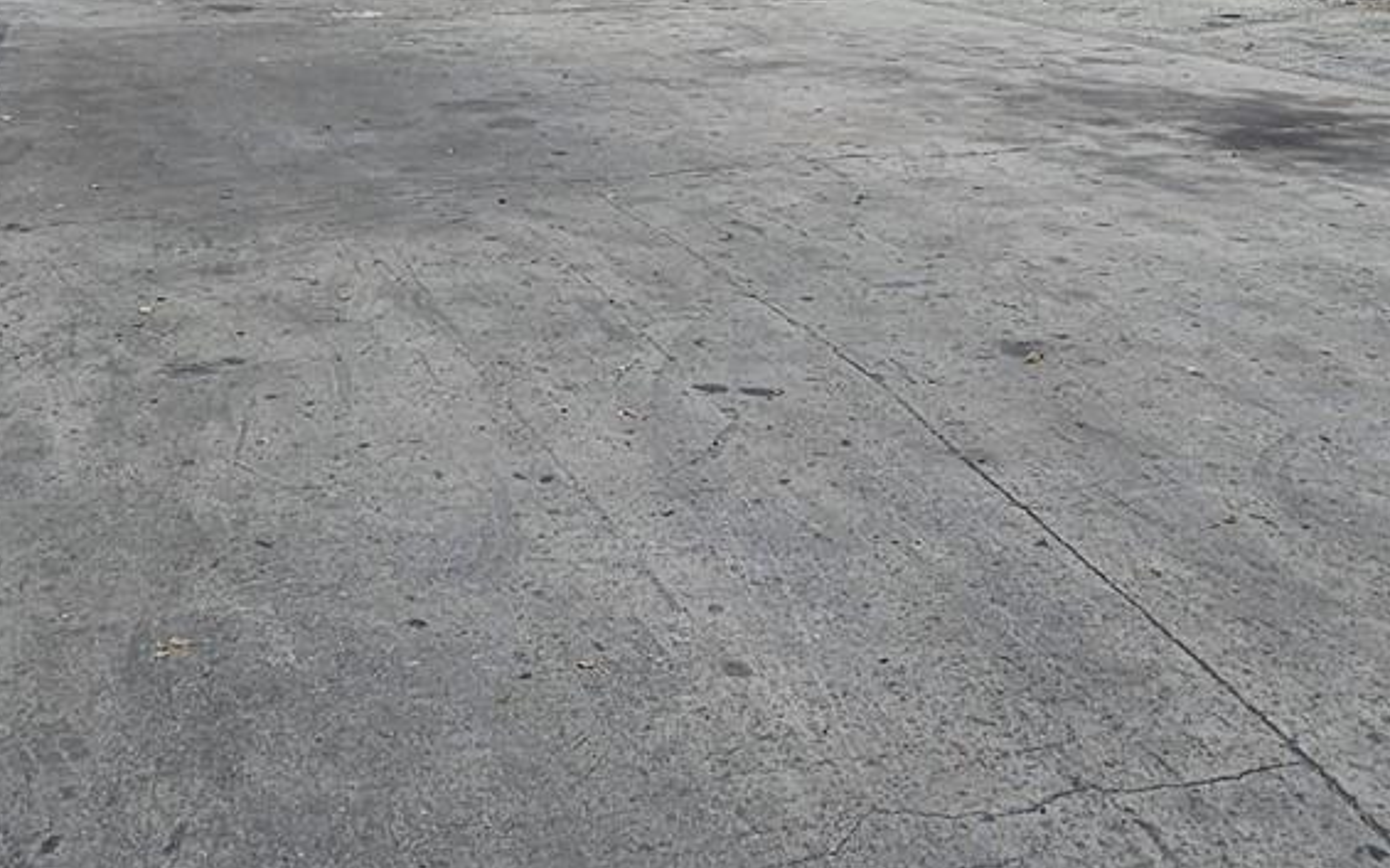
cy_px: -32
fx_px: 1477
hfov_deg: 49.7
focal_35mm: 39
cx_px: 492
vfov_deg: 30.1
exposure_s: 1/3185
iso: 50
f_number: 2.2
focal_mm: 2.2
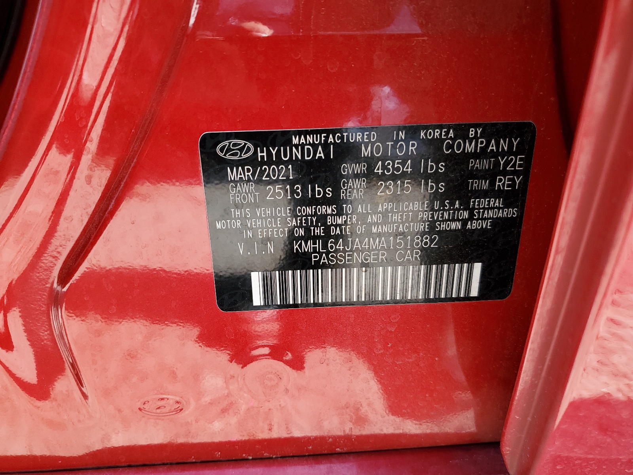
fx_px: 475
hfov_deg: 67.3
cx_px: 316
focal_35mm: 26
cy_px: 238
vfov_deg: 53.1
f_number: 1.5
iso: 52
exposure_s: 1/120
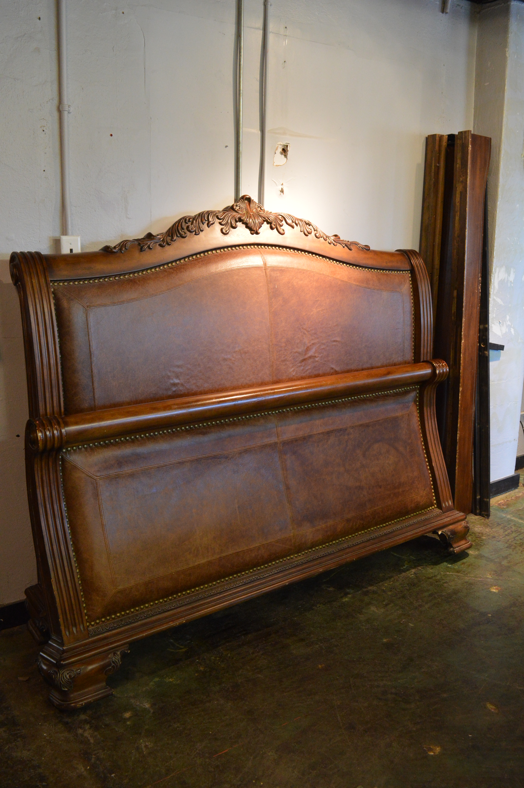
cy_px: 394
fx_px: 689
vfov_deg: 59.5
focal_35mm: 32
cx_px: 262
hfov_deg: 41.6
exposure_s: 1/50
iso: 1600
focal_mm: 21
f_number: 5.6
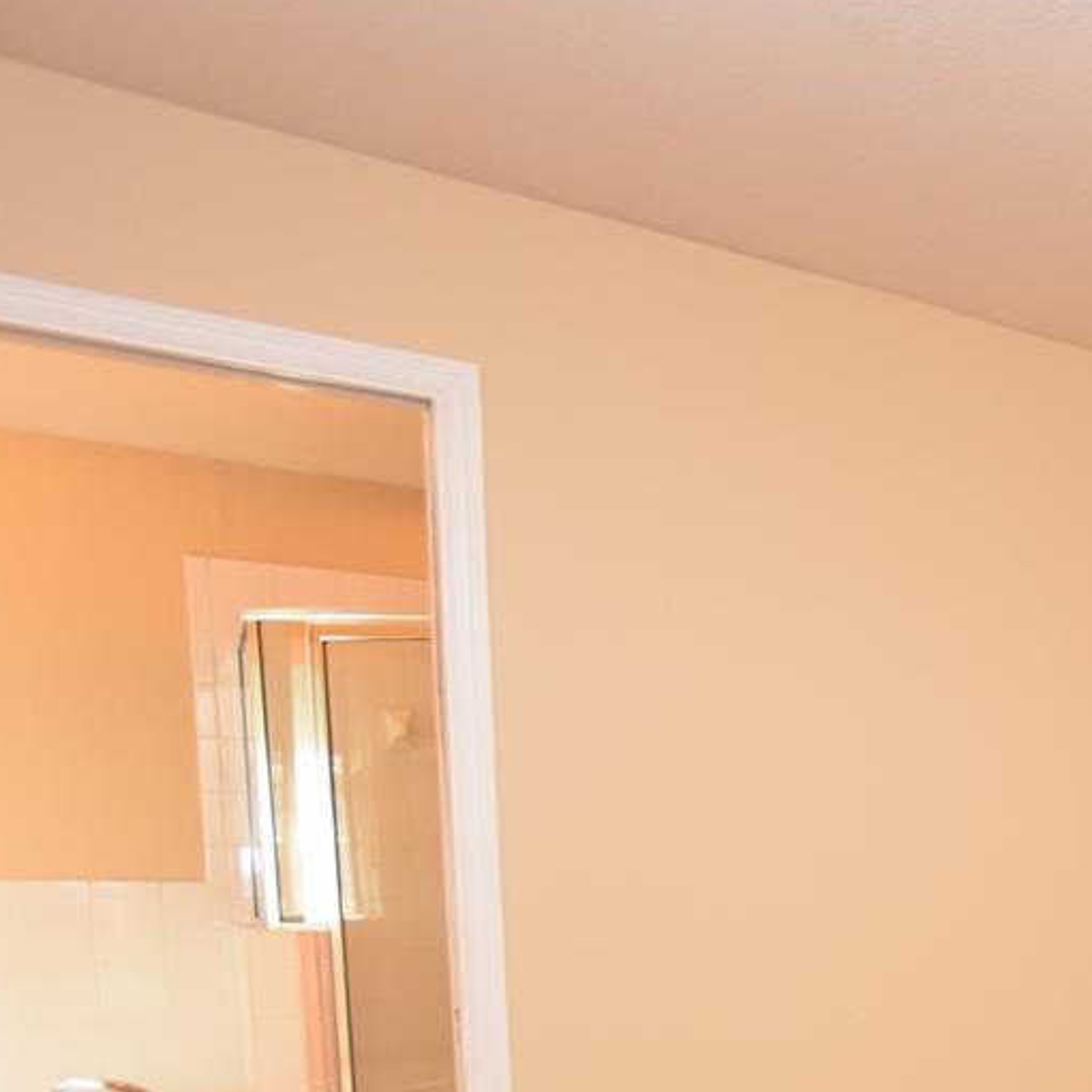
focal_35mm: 40
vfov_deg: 38.0
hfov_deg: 30.2
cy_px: 1051
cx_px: 1516
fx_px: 1428
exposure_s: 1/60
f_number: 4
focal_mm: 10
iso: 640
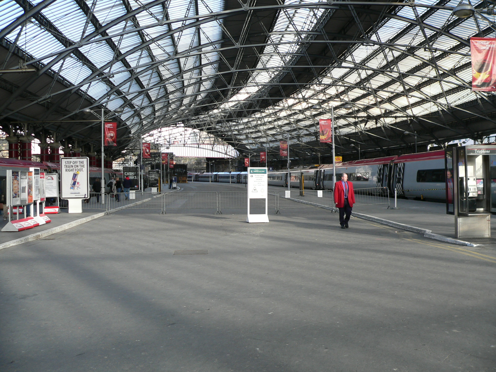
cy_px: 186
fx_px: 516
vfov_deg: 39.7
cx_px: 248
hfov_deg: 51.4
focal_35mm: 36
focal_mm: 6
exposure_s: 1/100
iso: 80
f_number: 2.8
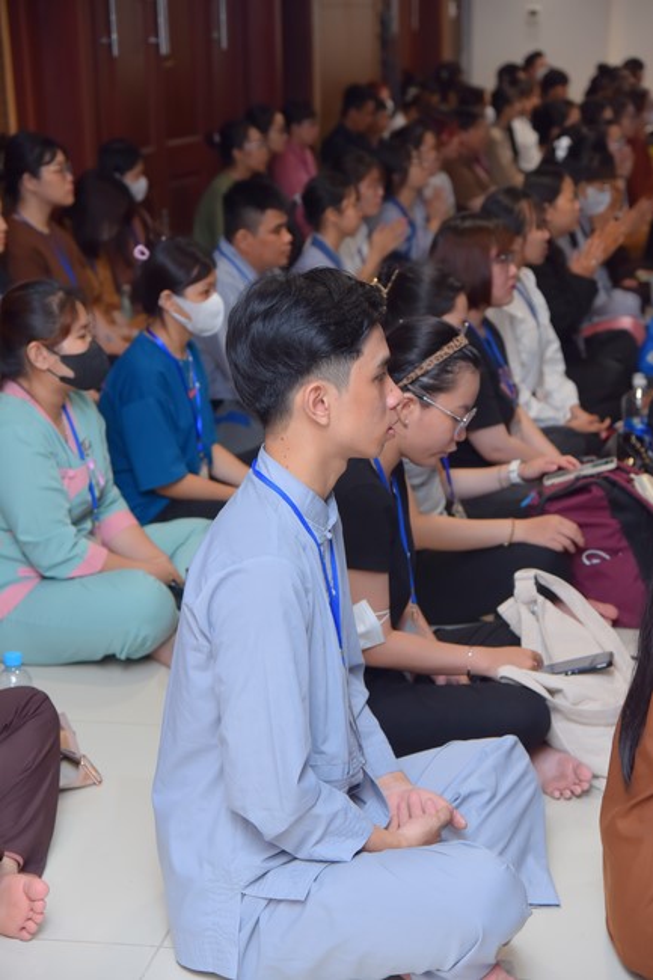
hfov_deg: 20.6
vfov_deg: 30.5
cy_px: 490
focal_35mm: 66
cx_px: 326
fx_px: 1797
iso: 800
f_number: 5
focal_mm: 66
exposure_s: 1/125
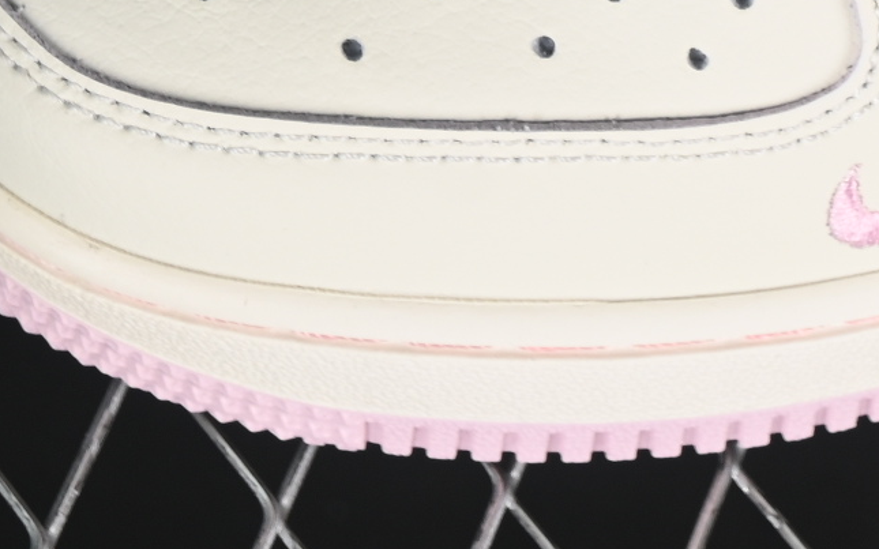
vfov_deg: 3.9
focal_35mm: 330
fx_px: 7905
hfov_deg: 6.3
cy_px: -685
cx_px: 1044
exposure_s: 1/80
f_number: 7.1
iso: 160
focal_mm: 50
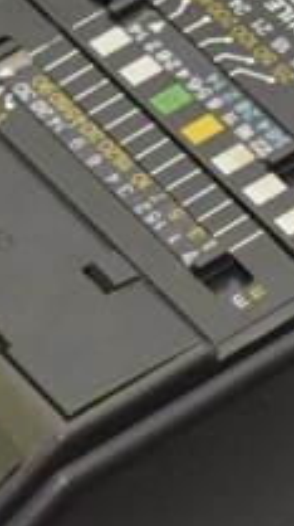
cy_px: 570
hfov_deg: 2.9
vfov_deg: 5.2
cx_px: 224
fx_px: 5766
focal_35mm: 415
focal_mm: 55
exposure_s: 1/60
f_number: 5.6
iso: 3200
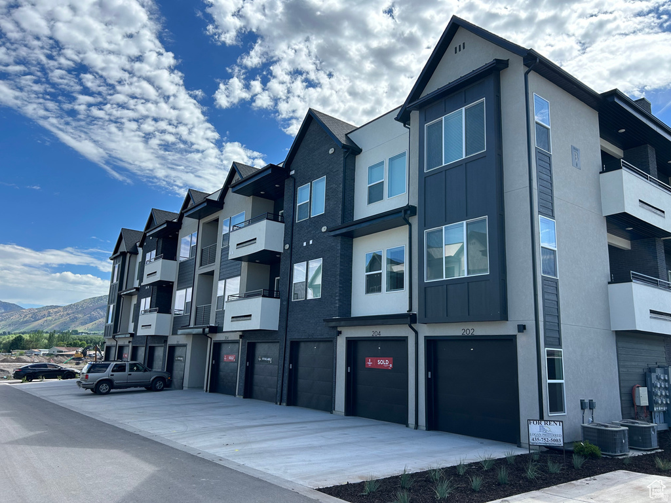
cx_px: 336
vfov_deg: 53.1
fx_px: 504
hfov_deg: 67.3
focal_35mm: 26
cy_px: 252
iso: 50
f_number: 1.5
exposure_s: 1/2841
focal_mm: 5.7
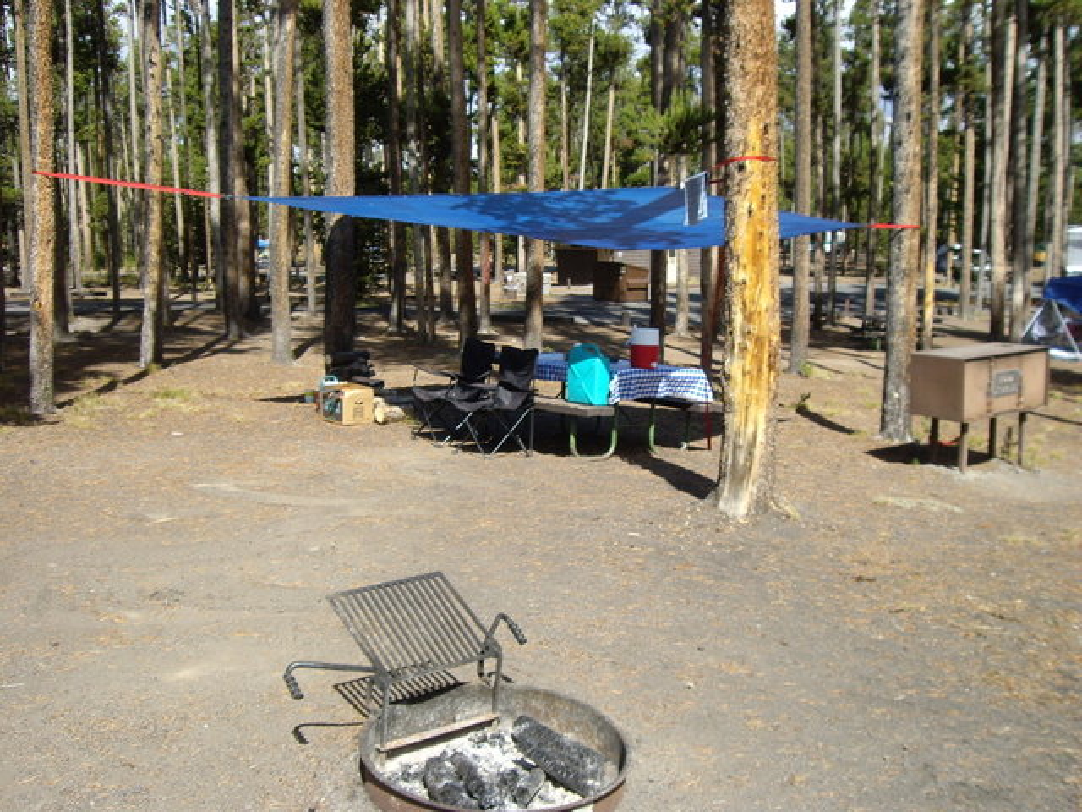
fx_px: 1188
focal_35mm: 38
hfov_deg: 49.0
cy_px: 406
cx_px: 541
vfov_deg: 37.7
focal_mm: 6.2
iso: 50
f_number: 4.3
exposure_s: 1/200
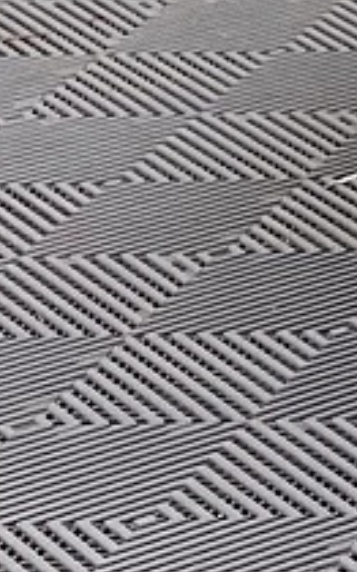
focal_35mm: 247
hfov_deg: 4.1
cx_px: 2224
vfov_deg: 7.7
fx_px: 3850
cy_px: -927
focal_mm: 4.25
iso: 40
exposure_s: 1/100
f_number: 1.8
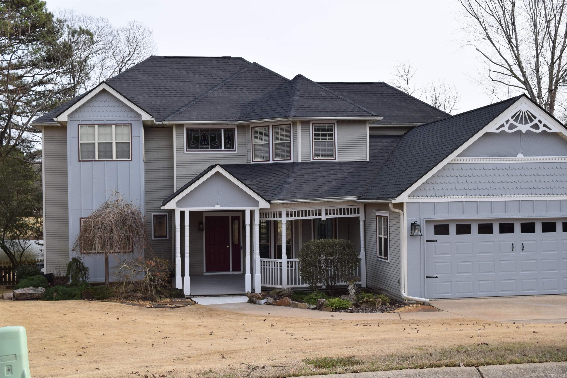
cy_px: 189
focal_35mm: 51
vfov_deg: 26.5
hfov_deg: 38.9
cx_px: 284
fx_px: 803
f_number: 9
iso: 200
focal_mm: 34
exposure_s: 1/320
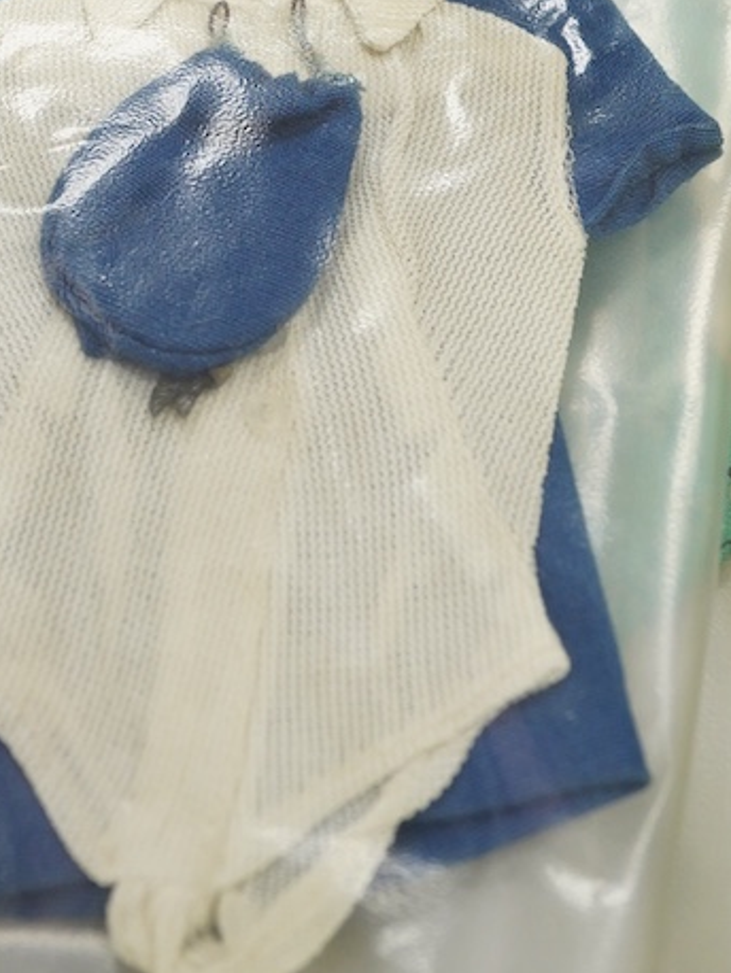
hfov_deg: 17.3
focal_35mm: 85
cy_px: 183
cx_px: 200
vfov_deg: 22.7
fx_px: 2391
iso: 1250
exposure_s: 1/125
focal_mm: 30
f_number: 9
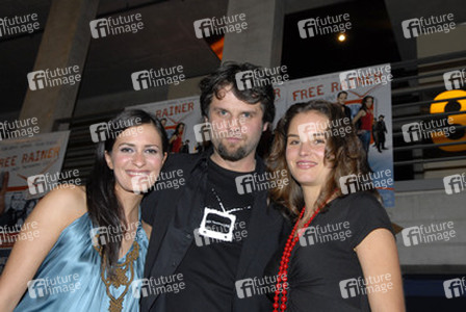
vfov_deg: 34.3
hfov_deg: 49.5
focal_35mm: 39
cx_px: 233
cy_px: 156
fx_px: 505
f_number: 5.6
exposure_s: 1/125
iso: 500
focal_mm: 26
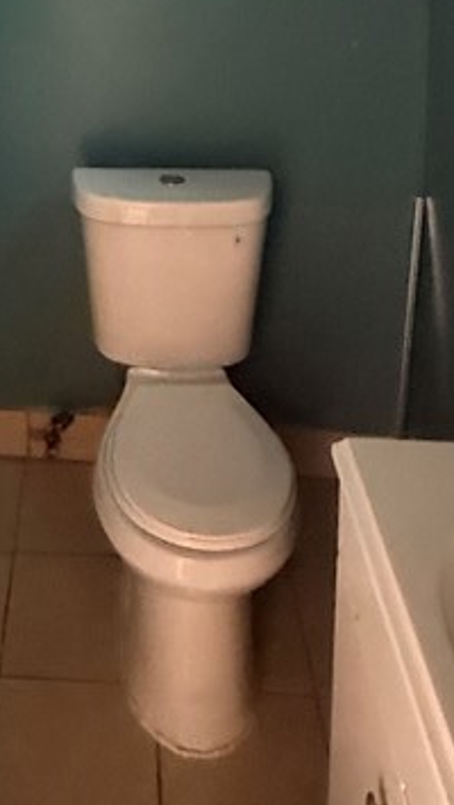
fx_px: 941
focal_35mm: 44
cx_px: 50
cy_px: -29
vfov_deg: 39.8
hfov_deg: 26.3
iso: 1250
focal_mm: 2.22
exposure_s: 1/44
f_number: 2.2
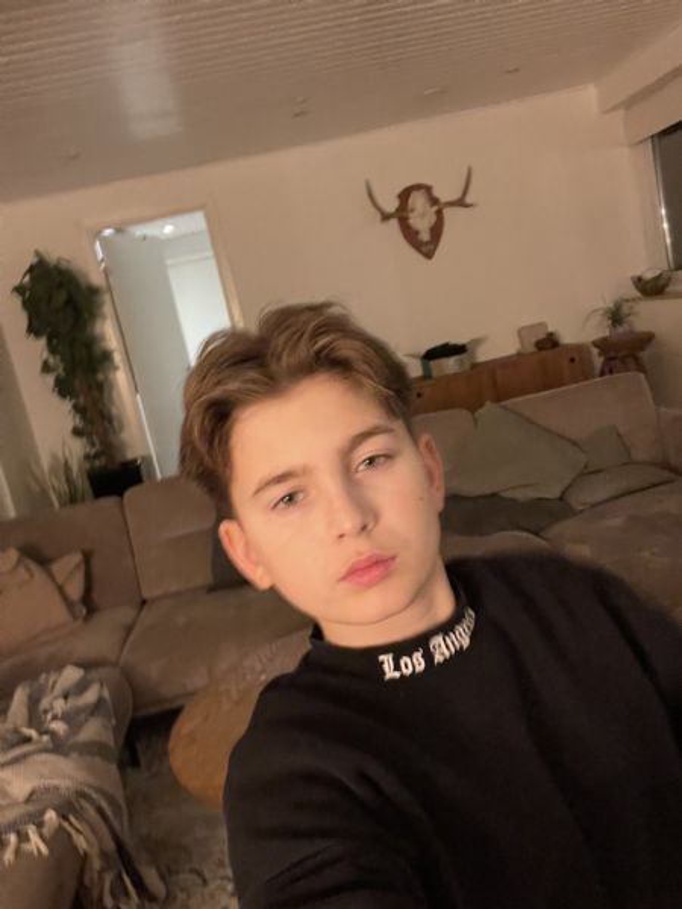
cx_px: 341
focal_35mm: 30
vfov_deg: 60.0
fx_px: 788
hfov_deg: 46.8
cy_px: 454
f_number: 2.2
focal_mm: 2.71
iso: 400
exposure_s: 1/25
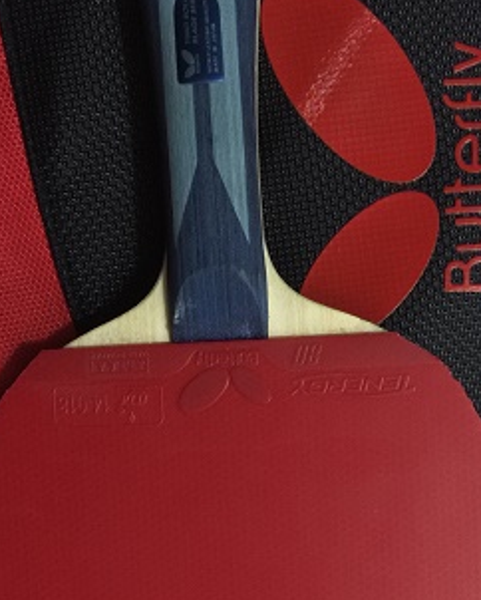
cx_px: 296
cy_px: 530
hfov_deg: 25.3
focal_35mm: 60
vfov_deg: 30.2
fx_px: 1067
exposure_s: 1/4
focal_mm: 4.15
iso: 64
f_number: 2.2
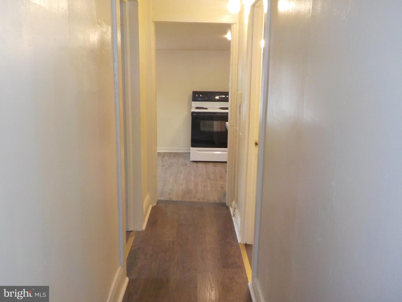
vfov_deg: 46.8
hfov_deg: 60.0
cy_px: 151
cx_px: 201
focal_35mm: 30
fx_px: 348
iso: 320
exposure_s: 1/30
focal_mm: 4.1
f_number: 3.3
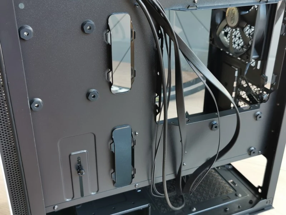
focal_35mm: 41
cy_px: 108
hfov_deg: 45.8
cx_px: 143
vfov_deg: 35.1
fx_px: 339
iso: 100
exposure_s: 1/50
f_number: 1.6
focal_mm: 5.56
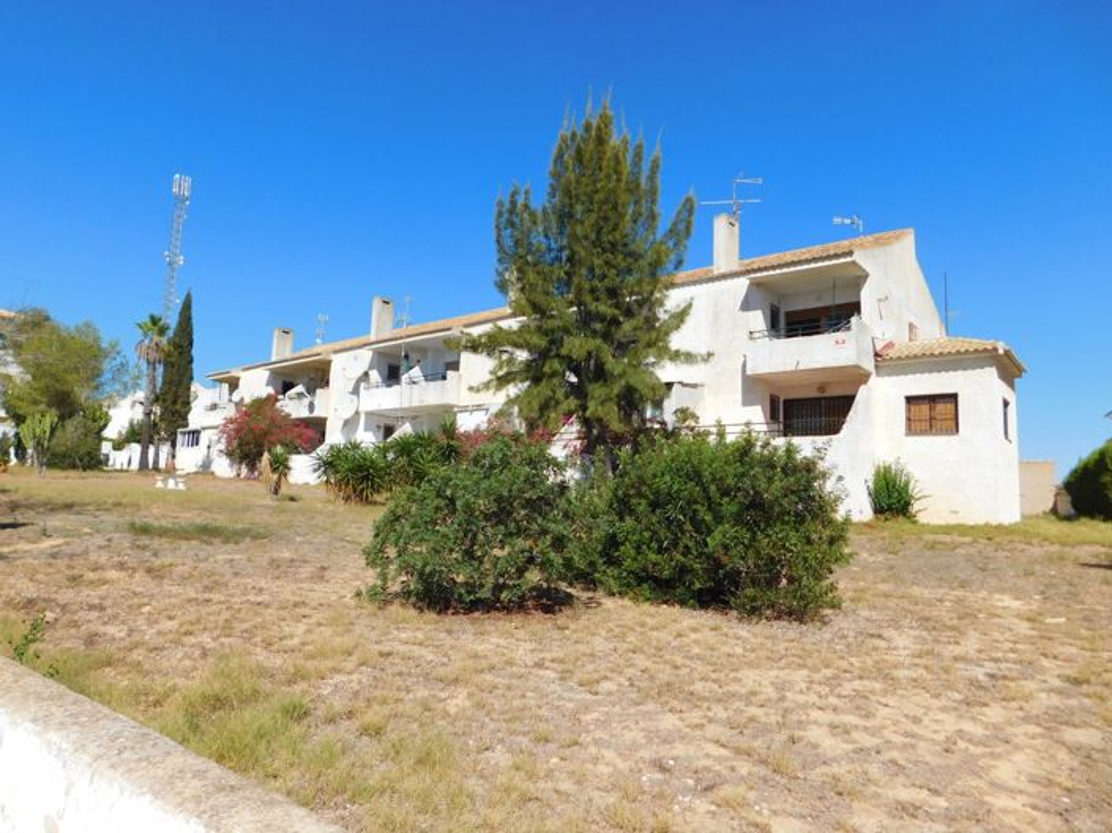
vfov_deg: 58.8
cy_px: 416
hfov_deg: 74.0
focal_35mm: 23
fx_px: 738
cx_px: 556
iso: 125
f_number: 6
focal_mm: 4
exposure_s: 1/640
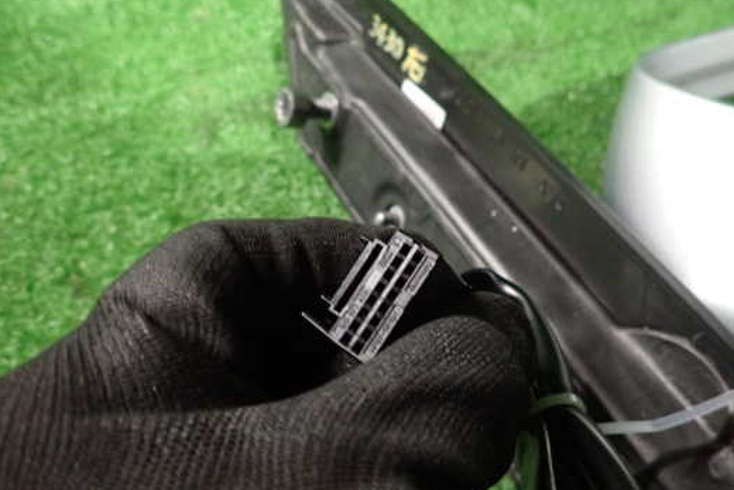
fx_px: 612
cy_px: 274
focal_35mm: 30
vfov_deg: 43.6
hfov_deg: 61.9
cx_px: 375
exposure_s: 1/30
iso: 640
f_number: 2
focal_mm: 4.5
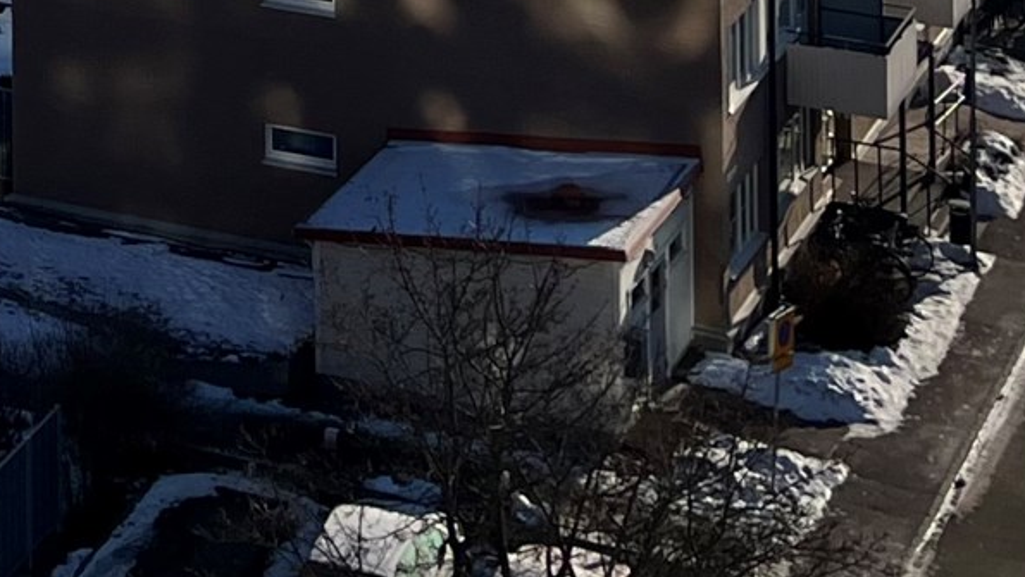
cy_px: -1171
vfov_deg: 7.7
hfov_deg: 15.1
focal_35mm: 137
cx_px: -219
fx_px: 3724
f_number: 1.6
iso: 50
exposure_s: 1/8403
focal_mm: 5.1
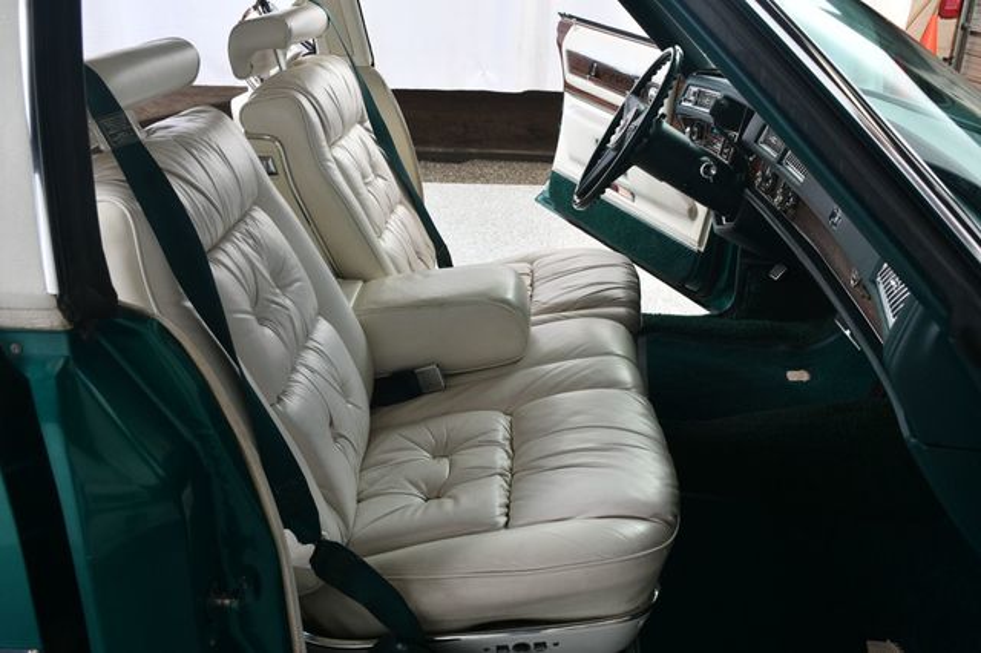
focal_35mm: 36
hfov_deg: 53.2
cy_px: 326
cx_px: 490
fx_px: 980
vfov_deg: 36.8
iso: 100
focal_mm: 24
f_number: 9
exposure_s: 1/160
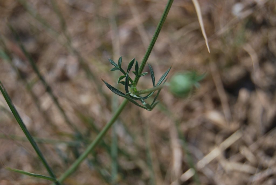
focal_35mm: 82
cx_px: 138
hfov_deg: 24.6
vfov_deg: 16.6
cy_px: 92
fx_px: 633
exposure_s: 1/200
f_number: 8
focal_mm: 55
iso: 100
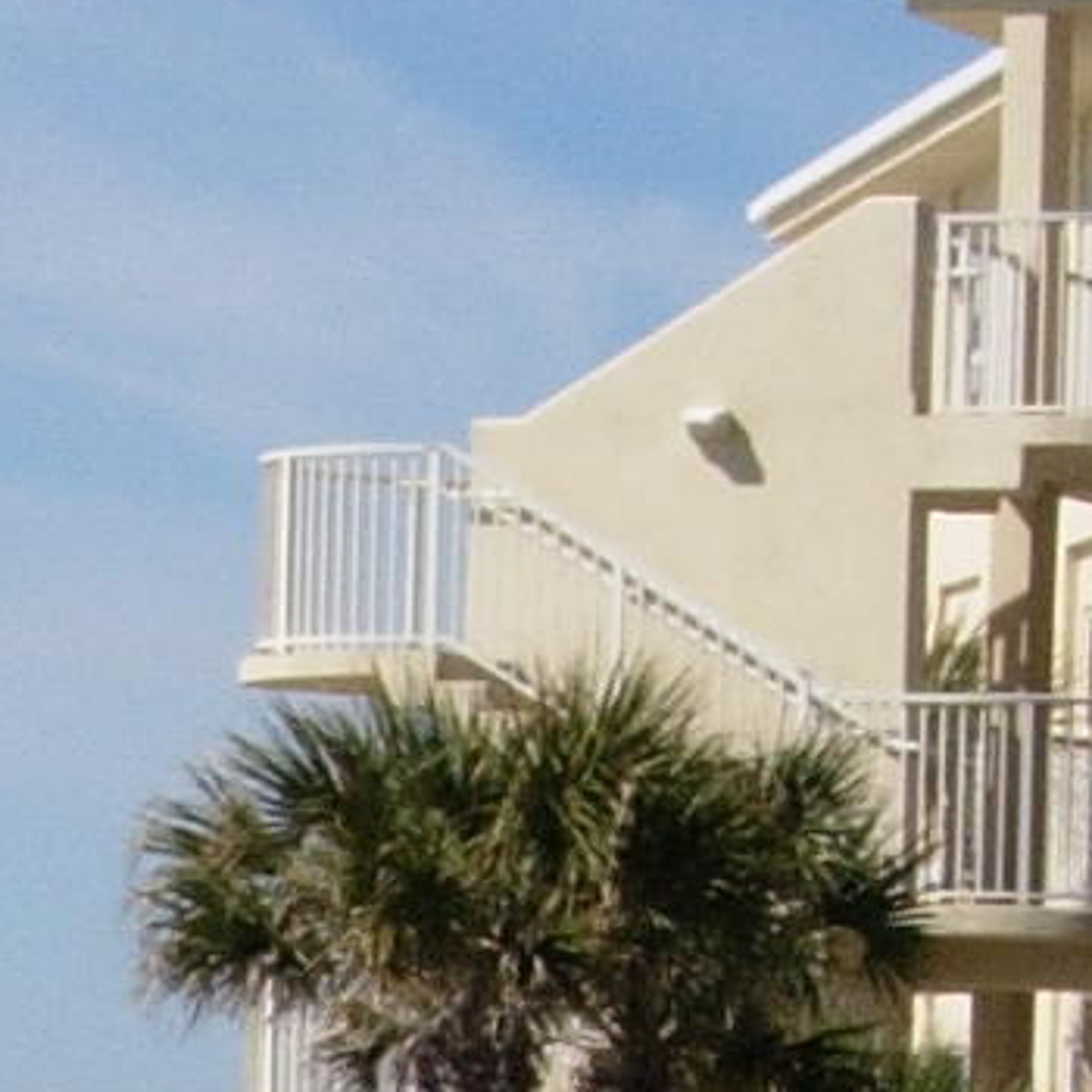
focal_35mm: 249
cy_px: 2065
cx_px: -677
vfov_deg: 6.8
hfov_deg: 6.9
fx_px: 8887
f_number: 4.8
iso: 79
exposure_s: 1/1253
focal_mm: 7.8
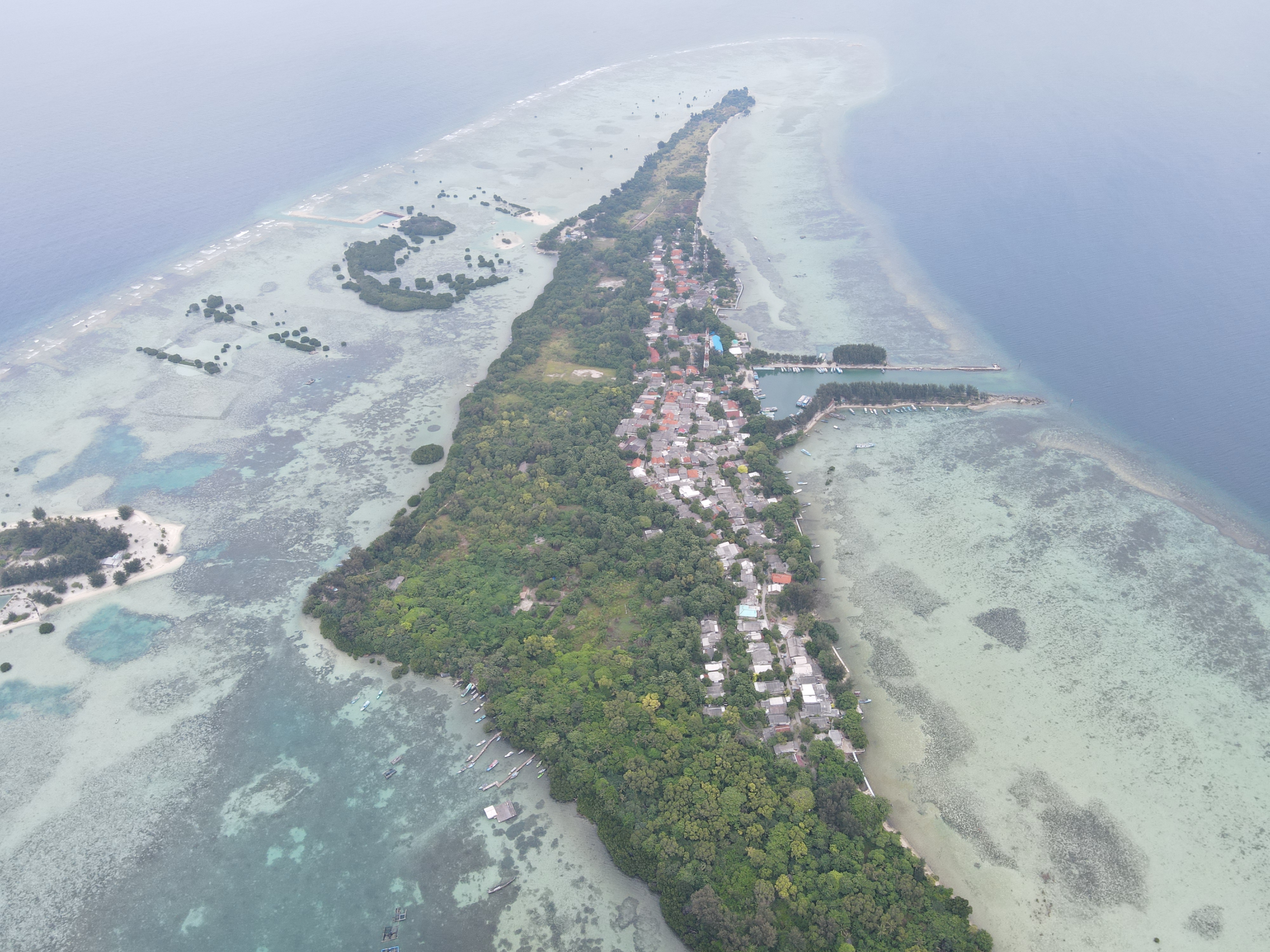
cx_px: 635
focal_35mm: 24
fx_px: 881
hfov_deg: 71.6
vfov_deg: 56.8
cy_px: 476
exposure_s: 1/320
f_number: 2.8
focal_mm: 4.5
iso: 100
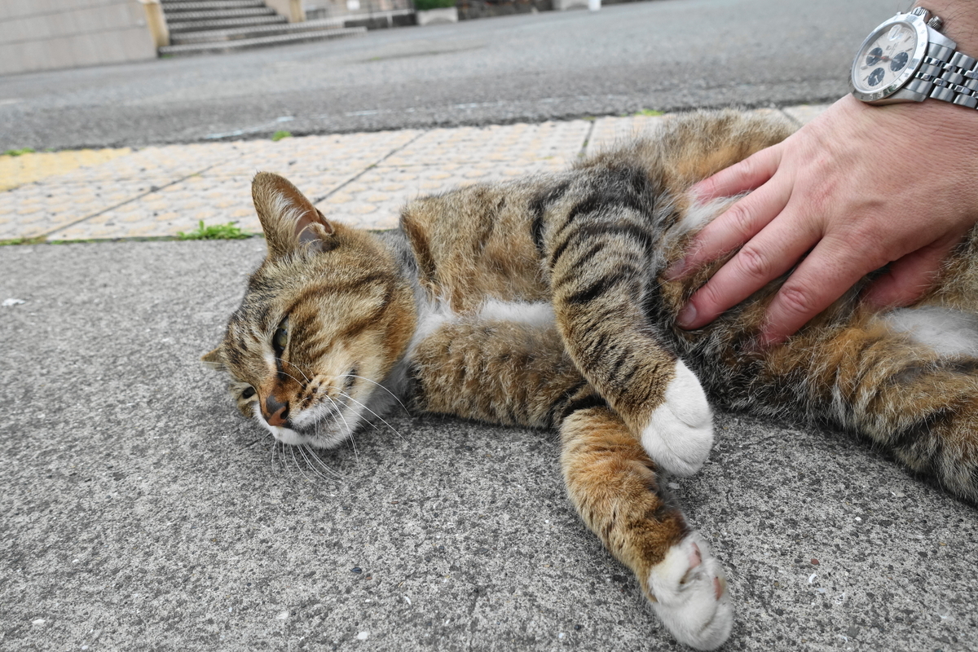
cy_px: 326
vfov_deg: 53.1
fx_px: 652
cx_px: 489
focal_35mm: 24
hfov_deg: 73.7
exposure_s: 1/250
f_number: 4
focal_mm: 8.8
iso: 320
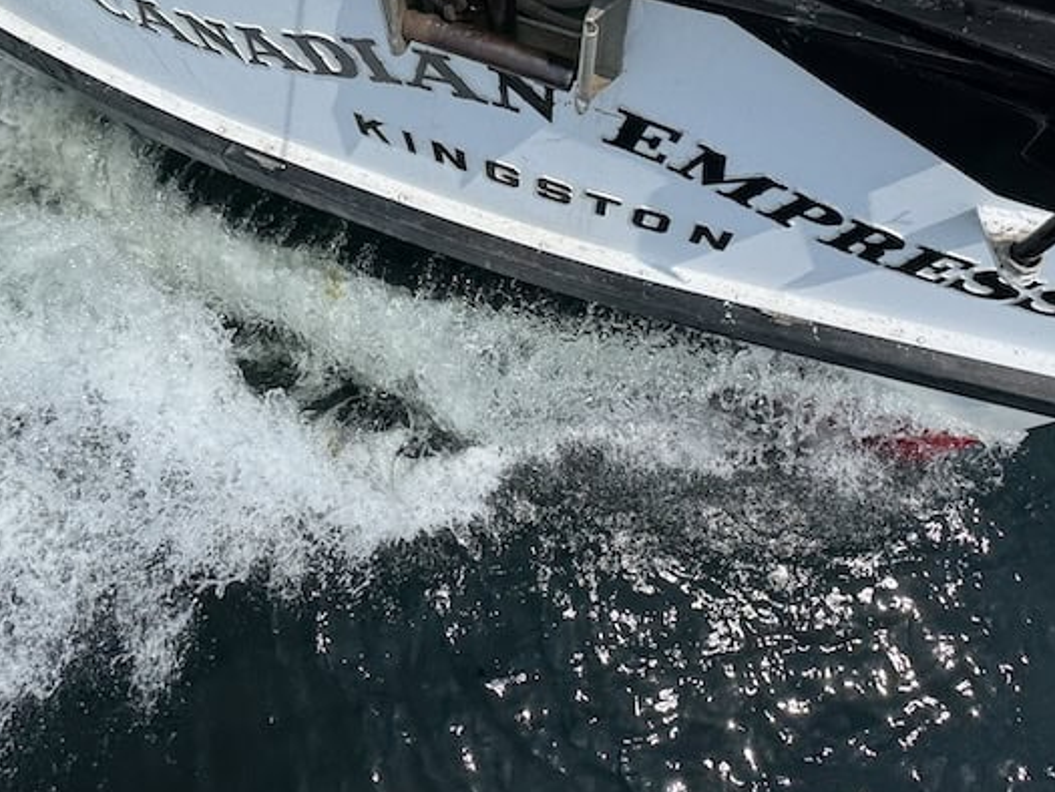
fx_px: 732
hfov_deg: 71.5
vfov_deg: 55.8
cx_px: 551
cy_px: 270
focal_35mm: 24
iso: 50
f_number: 2.2
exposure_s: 1/3717
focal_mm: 2.2
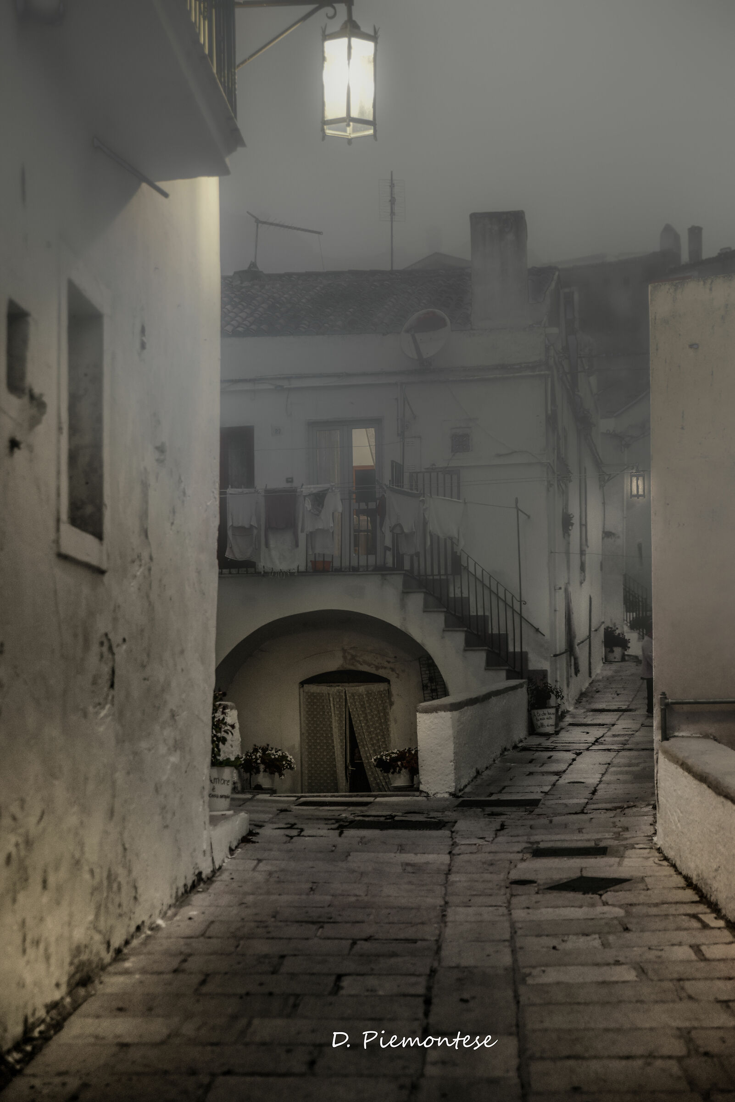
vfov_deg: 36.2
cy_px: 551
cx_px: 368
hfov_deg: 24.6
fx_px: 1683
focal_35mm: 55
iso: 720
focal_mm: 55
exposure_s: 1/80
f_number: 3.5
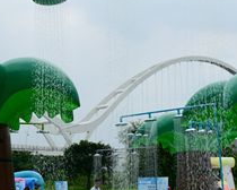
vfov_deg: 19.9
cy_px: 102
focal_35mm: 77
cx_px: 120
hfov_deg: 24.7
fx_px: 541
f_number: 5.6
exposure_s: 1/500
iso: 100
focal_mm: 23
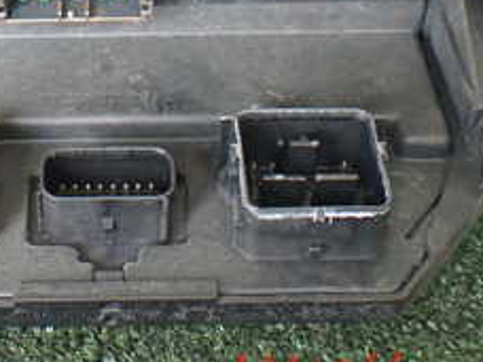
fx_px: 1102
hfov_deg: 24.2
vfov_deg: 17.8
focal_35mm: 79
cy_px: -74
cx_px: 80
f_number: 2.3
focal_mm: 5.4
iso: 800
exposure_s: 1/80
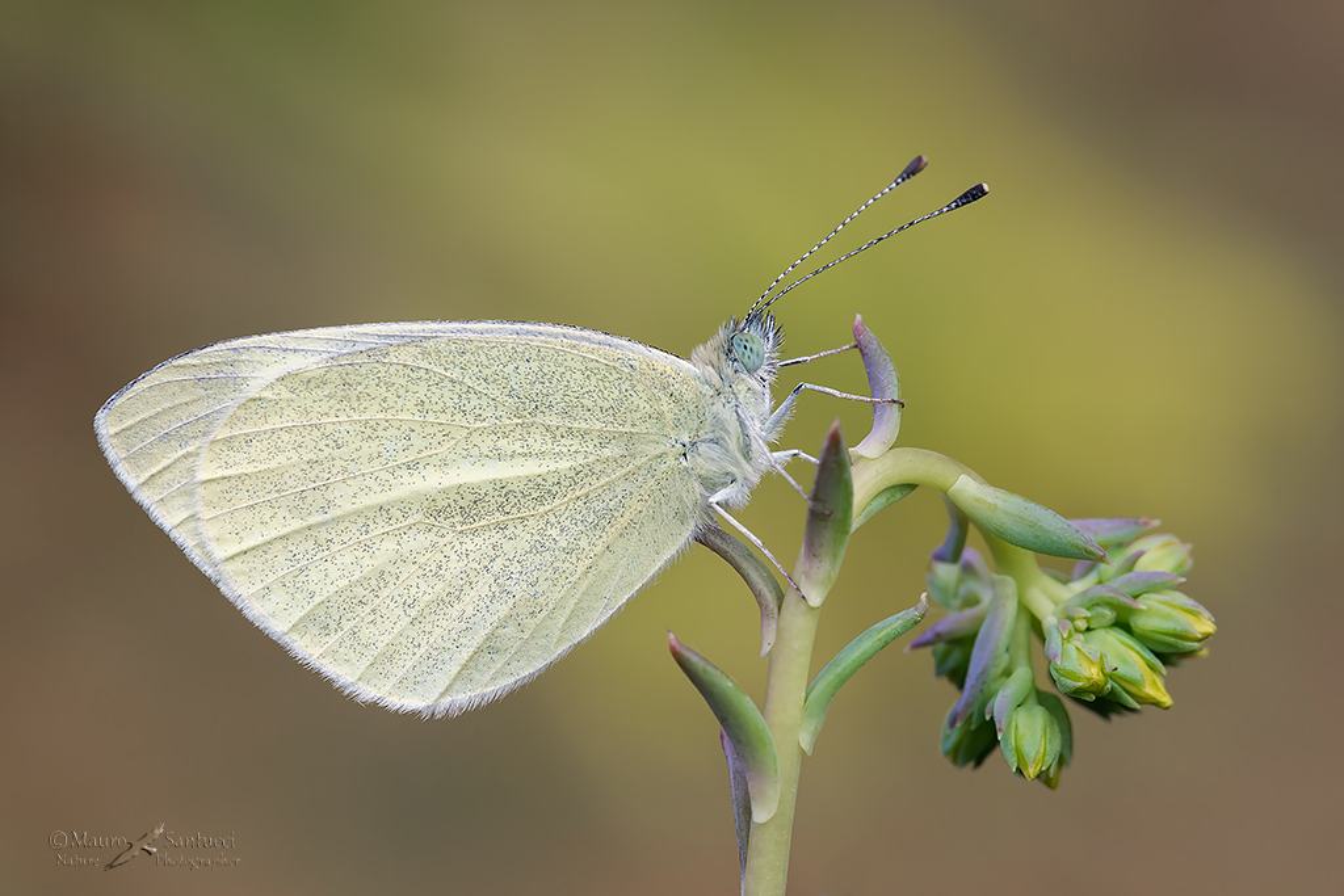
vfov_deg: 7.6
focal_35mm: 180
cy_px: 448
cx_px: 672
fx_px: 6720
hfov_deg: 11.4
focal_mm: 180
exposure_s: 1/25
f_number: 14
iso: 400
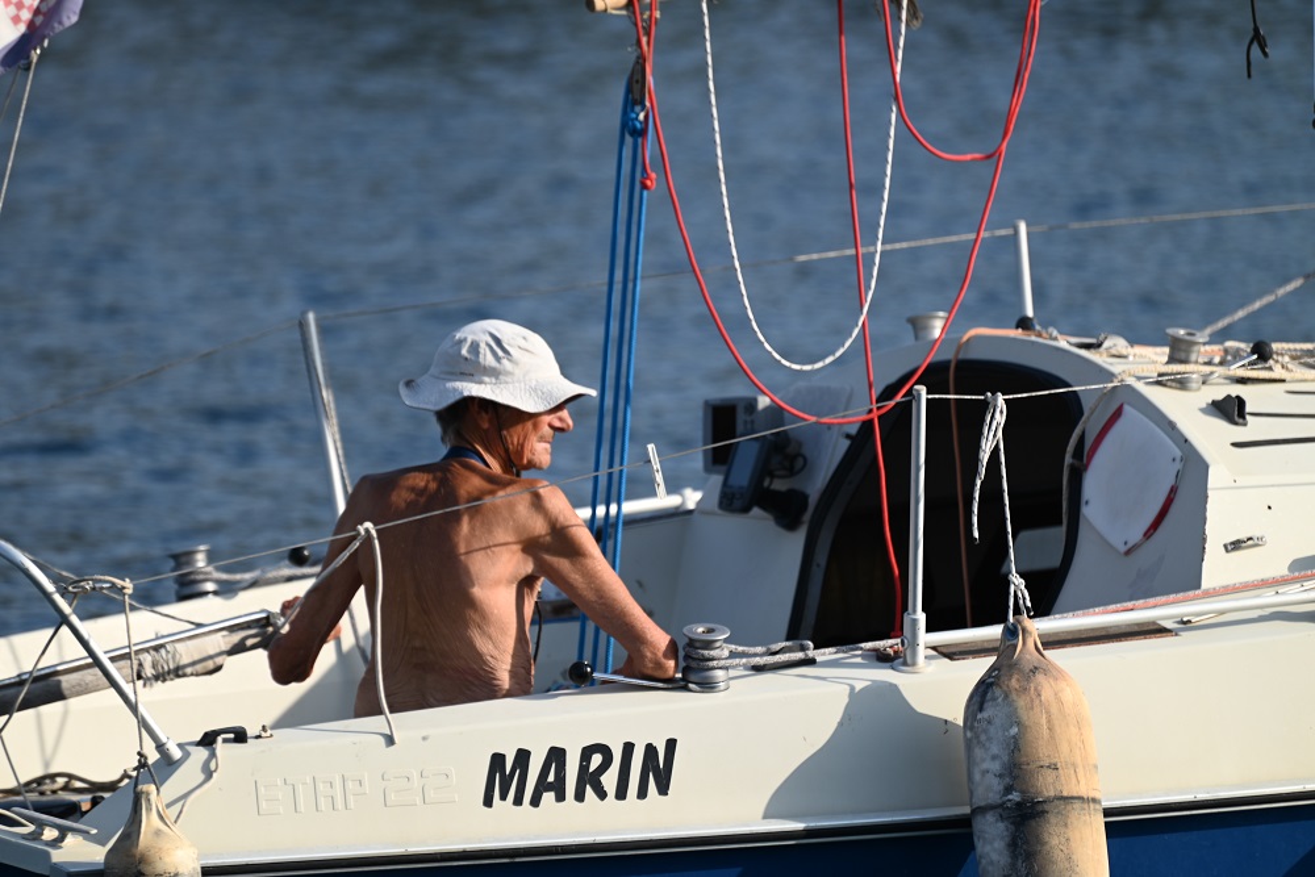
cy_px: 438
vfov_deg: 4.6
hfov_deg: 6.9
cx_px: 658
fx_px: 10959
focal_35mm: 300
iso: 100
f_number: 5.6
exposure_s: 1/400
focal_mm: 300
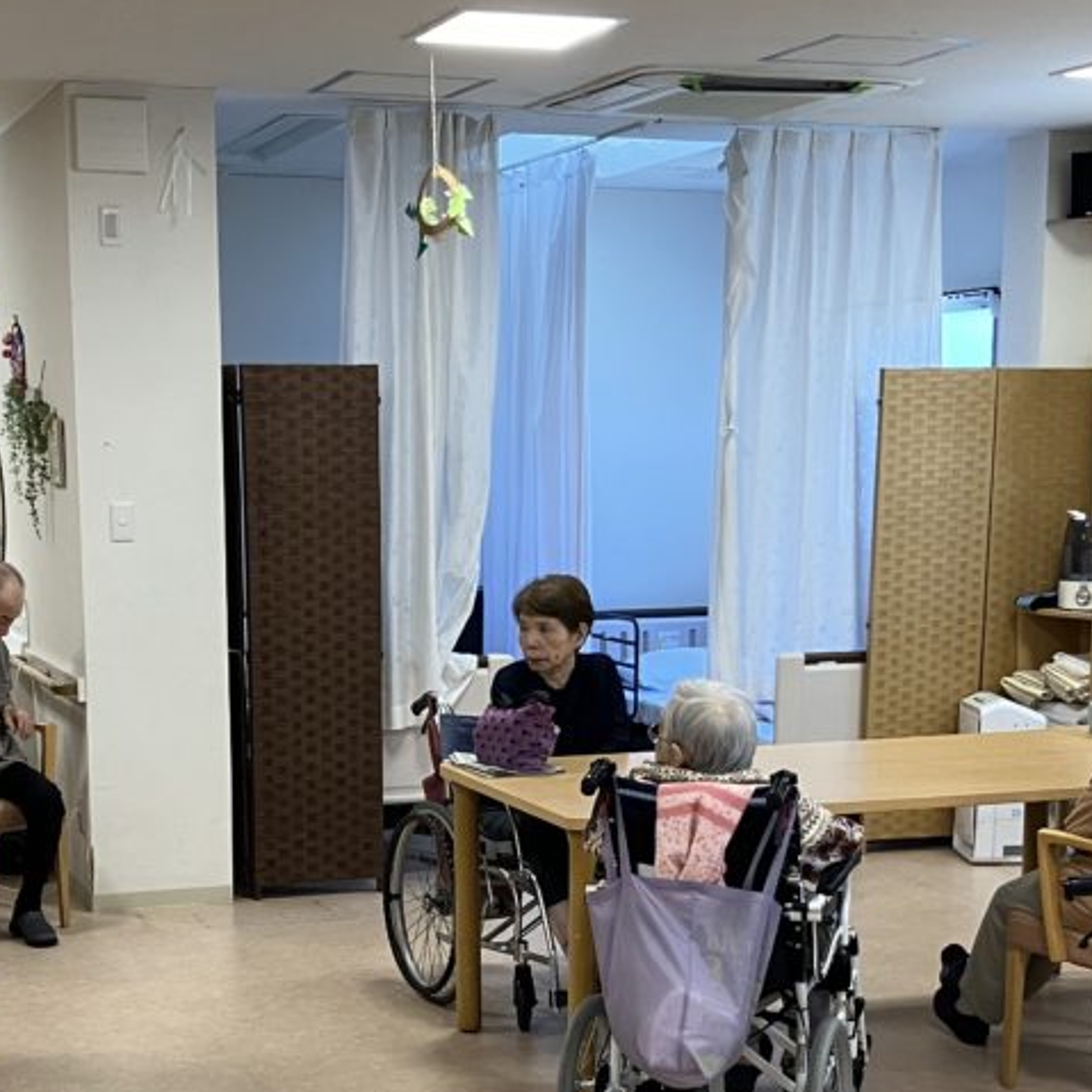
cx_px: 465
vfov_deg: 27.2
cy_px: 875
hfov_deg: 27.7
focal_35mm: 62
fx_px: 2213
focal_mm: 3.99
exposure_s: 1/60
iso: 100
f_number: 1.8
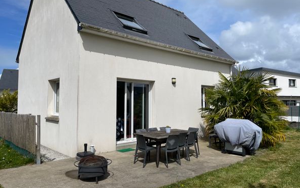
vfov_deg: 44.5
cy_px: 93
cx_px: 152
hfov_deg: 66.5
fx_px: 229
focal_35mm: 28
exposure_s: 1/9804
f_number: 1.6
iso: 32
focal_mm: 4.2
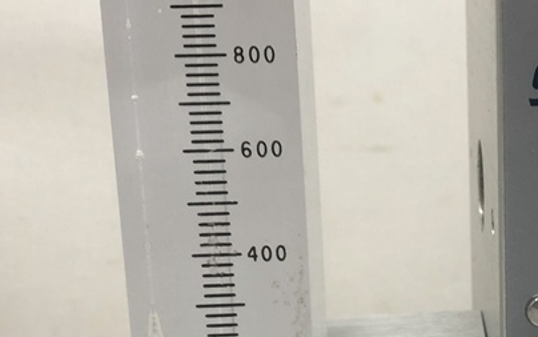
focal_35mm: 74
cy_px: 229
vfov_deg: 17.6
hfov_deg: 26.9
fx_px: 1086
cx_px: 477
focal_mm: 3.99
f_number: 1.8
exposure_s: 1/30
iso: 32
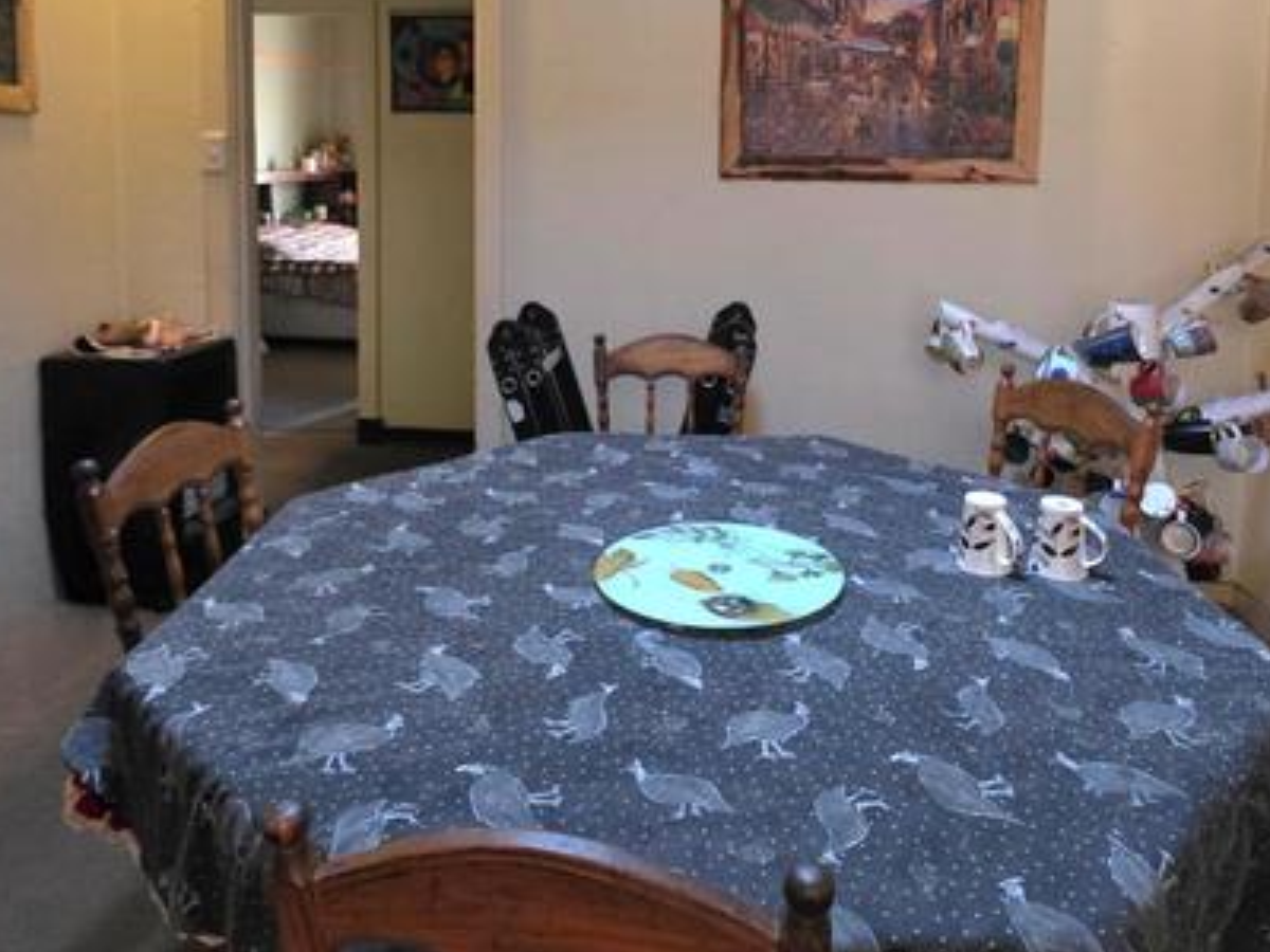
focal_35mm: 26
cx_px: 670
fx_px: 954
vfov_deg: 50.7
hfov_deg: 67.3
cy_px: 232
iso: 1000
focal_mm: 2.2
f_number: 1.9
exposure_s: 1/50.3
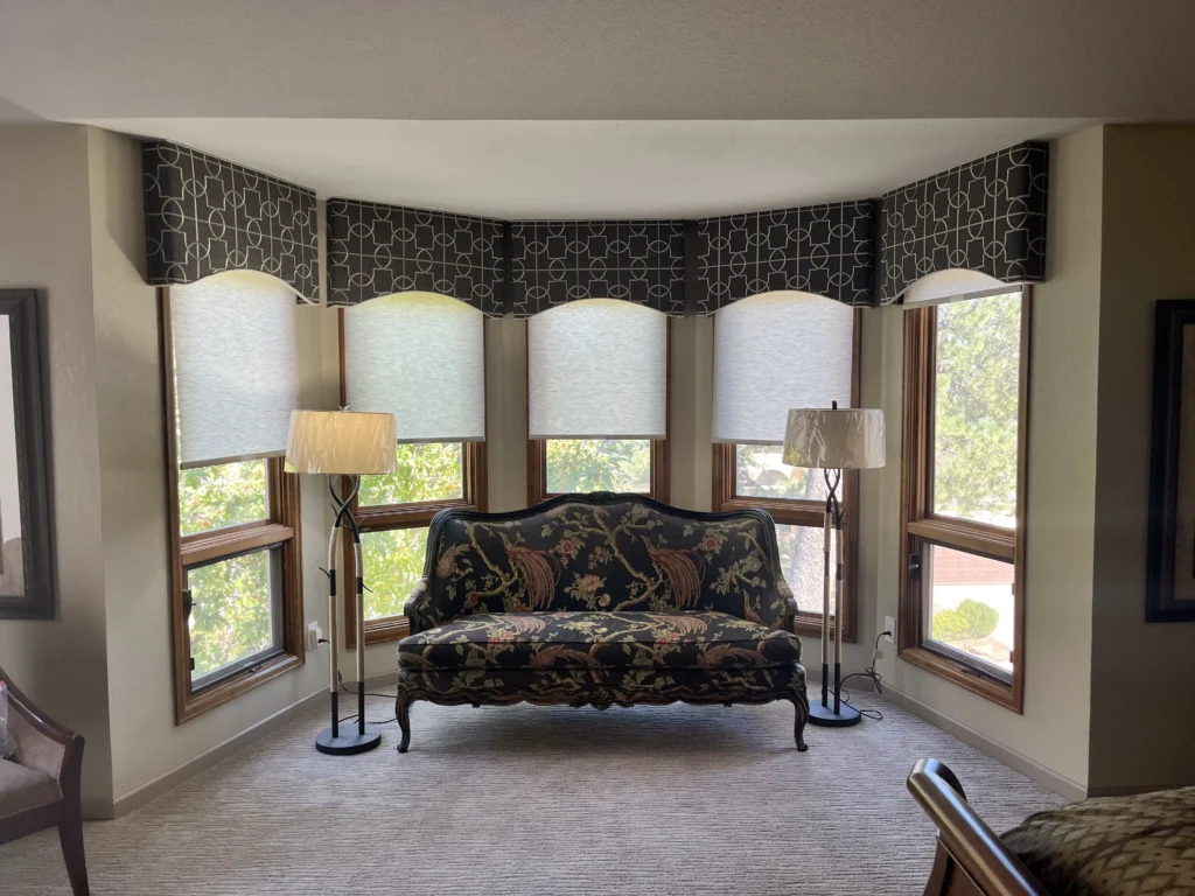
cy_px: 448
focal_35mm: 26
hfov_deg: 67.3
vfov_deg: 53.1
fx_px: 898
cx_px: 598
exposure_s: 1/120
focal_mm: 5.1
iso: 50
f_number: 1.6
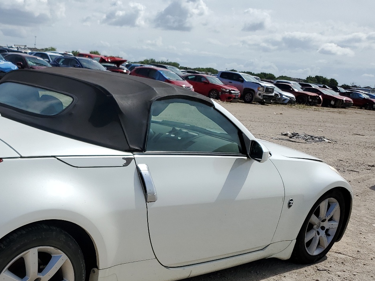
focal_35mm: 44
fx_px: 477
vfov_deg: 32.3
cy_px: 210
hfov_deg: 41.0
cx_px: 72
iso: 50
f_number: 1.5
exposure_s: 1/5000
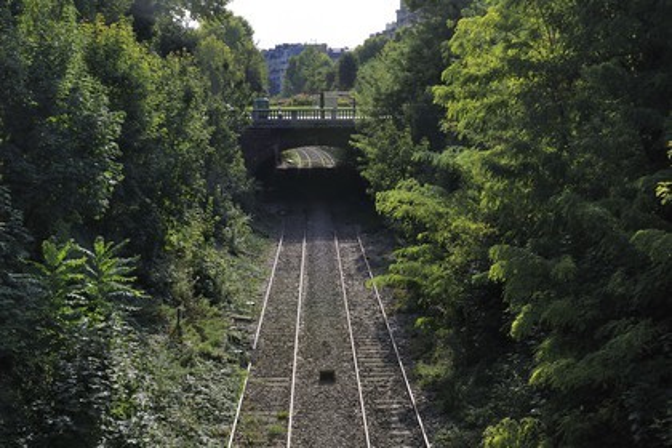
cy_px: 224
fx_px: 933
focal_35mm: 50
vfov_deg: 27.0
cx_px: 336
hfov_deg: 39.6
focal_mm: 50
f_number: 11
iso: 200
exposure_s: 1/125
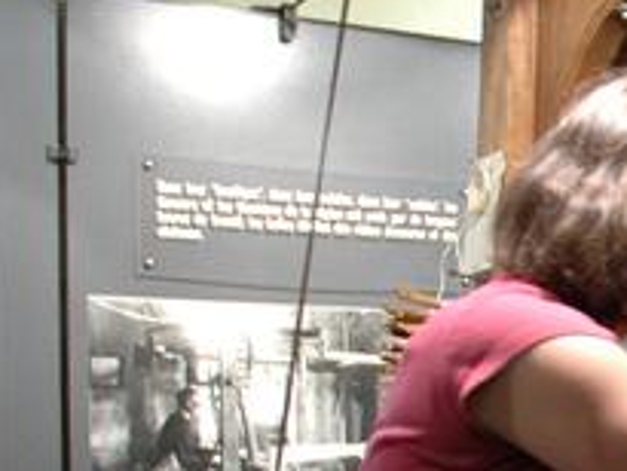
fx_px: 2066
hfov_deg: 14.4
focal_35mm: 114
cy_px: 642
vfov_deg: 12.5
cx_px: 1251
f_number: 3.5
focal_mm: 18
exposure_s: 1/2.5
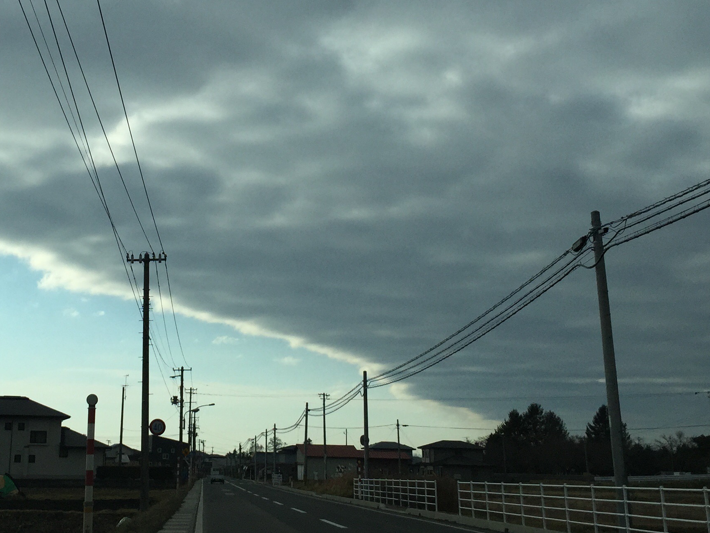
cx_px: 221
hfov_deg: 34.5
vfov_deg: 26.3
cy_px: 156
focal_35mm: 55
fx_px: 1128
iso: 32
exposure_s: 1/4950
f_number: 2.2
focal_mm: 4.15
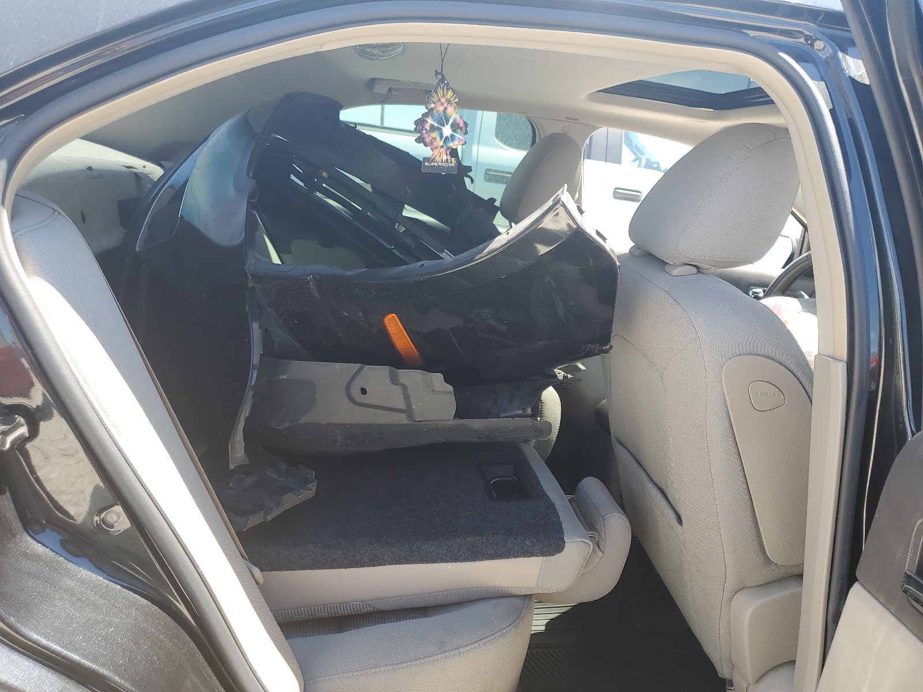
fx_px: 693
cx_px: 462
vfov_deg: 53.1
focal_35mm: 26
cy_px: 346
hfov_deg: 67.3
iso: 50
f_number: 1.5
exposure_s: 1/278
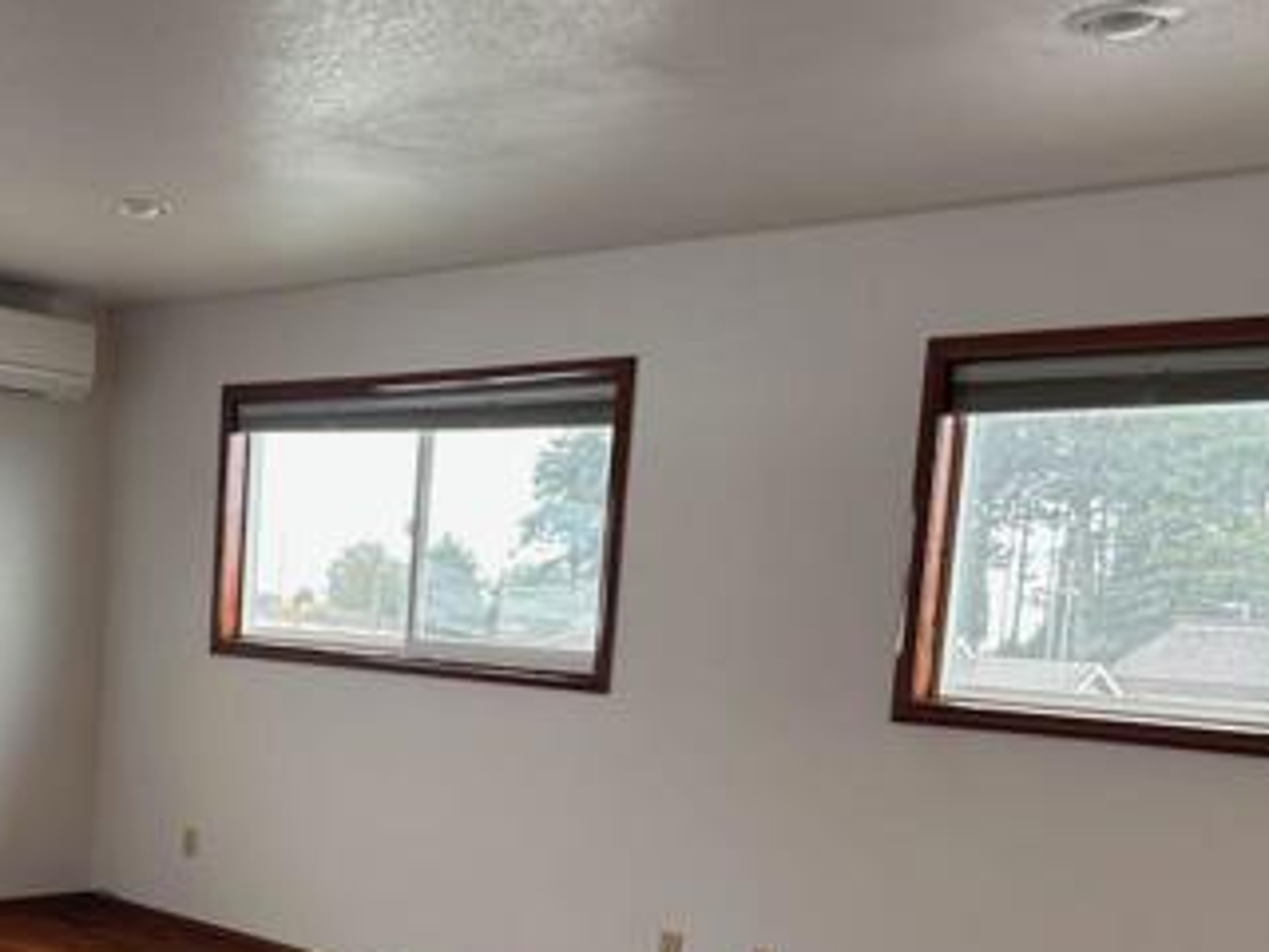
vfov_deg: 29.3
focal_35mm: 48
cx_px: 282
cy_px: 817
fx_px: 1760
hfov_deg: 38.4
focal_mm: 6.86
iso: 64
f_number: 1.78
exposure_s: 1/151
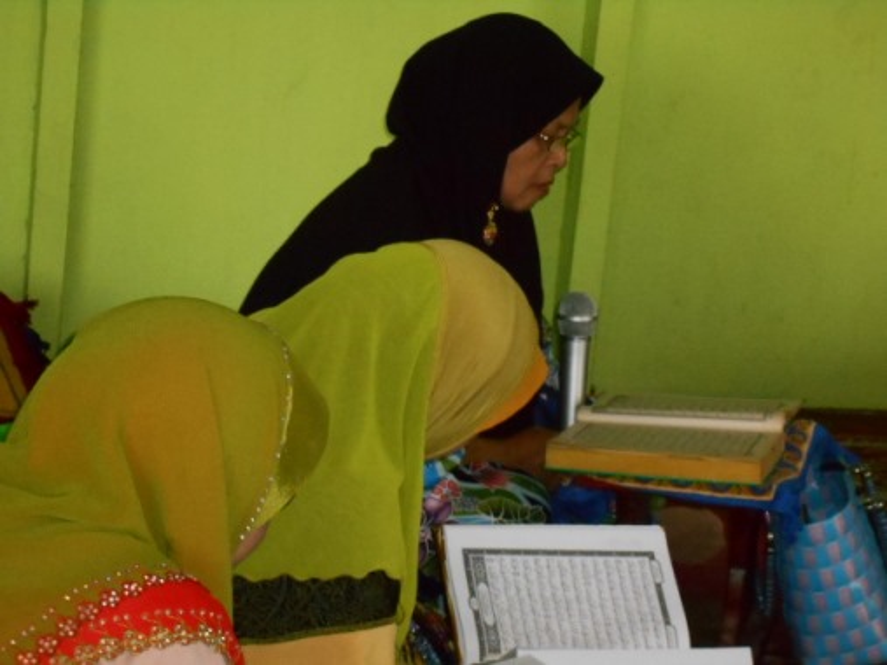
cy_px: 332
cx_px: 444
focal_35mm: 113
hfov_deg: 17.4
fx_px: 2895
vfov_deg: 13.1
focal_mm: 20.1
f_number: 6
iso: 800
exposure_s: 1/60
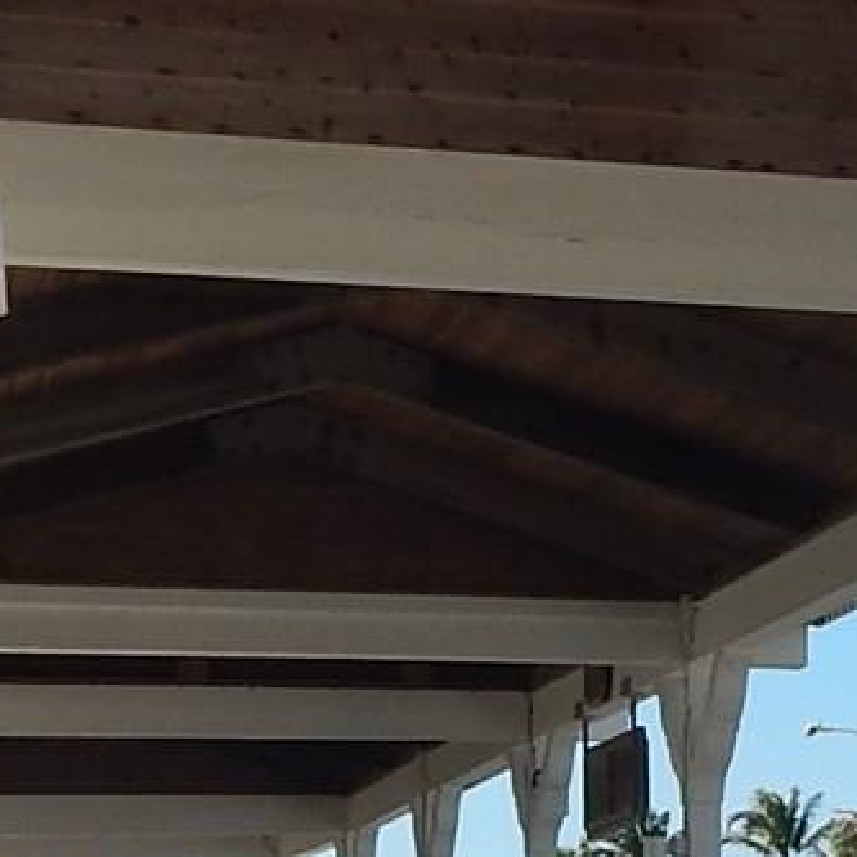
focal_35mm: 125
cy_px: 510
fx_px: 3501
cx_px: 1130
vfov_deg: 13.9
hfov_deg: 13.4
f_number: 6
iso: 125
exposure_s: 1/640
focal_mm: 4
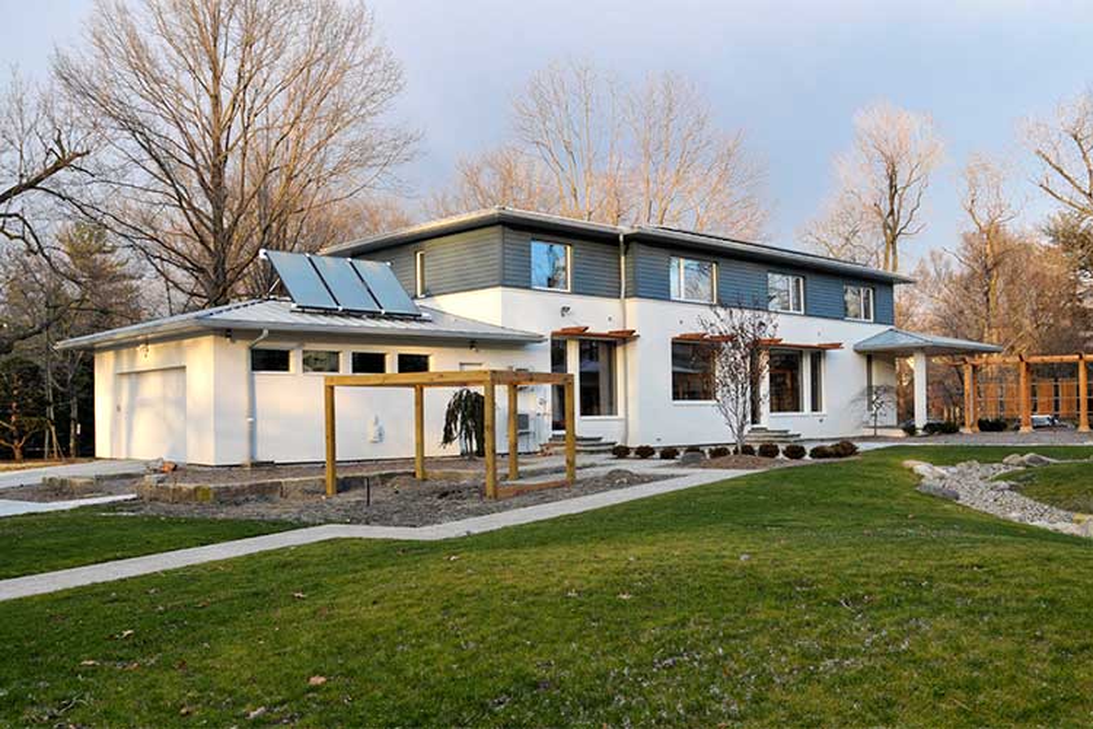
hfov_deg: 67.4
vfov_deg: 47.9
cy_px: 364
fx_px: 820
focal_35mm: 27
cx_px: 546
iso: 400
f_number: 5
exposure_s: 1/400
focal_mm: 18
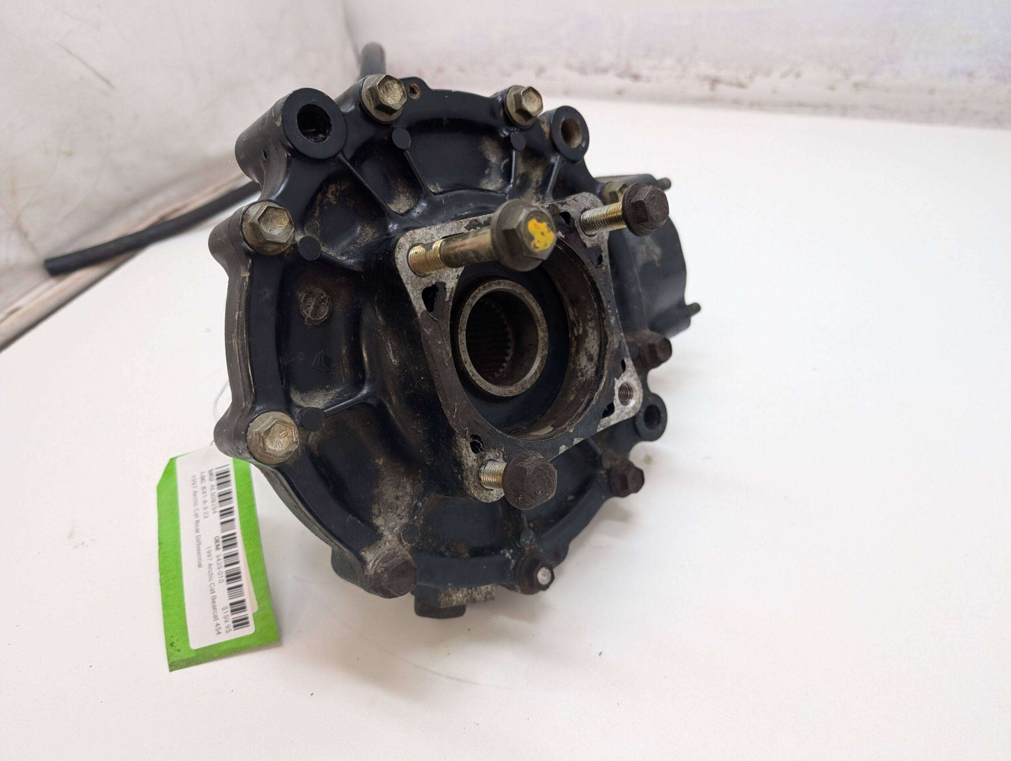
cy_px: 380
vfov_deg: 56.9
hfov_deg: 71.5
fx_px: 702
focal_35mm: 24
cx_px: 506
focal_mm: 6.9
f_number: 1.68
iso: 234
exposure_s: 1/120
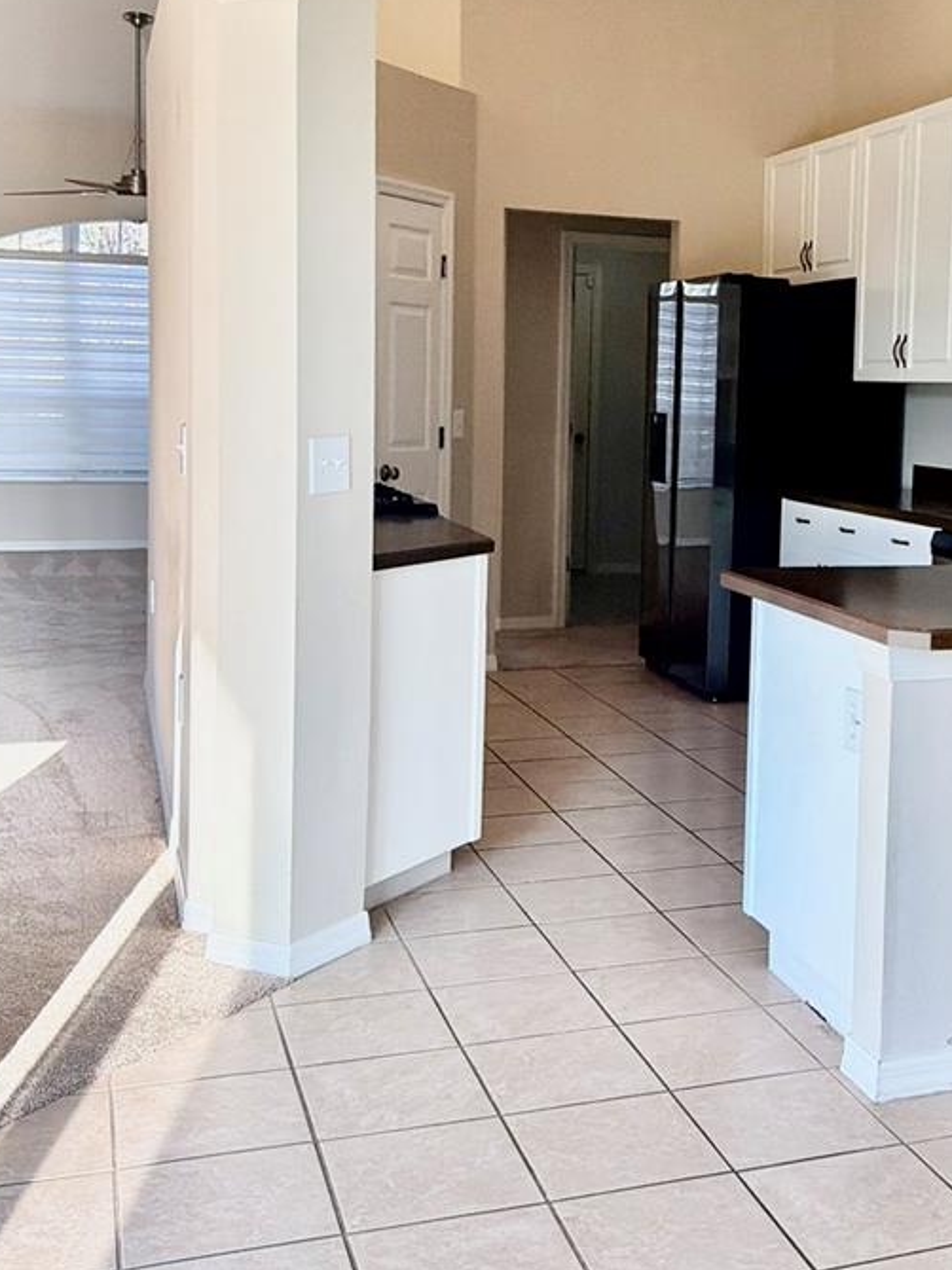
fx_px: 1578
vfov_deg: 43.6
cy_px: 504
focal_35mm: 43
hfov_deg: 32.8
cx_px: 736
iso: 400
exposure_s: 1/1553
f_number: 1.78
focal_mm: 6.76
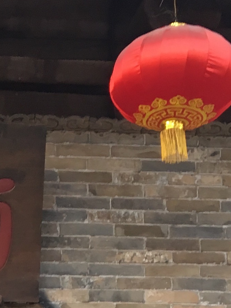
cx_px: -97
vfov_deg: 13.9
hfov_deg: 11.1
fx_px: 1147
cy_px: 516
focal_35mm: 129
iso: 25
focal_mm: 4.15
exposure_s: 1/33
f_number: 2.2
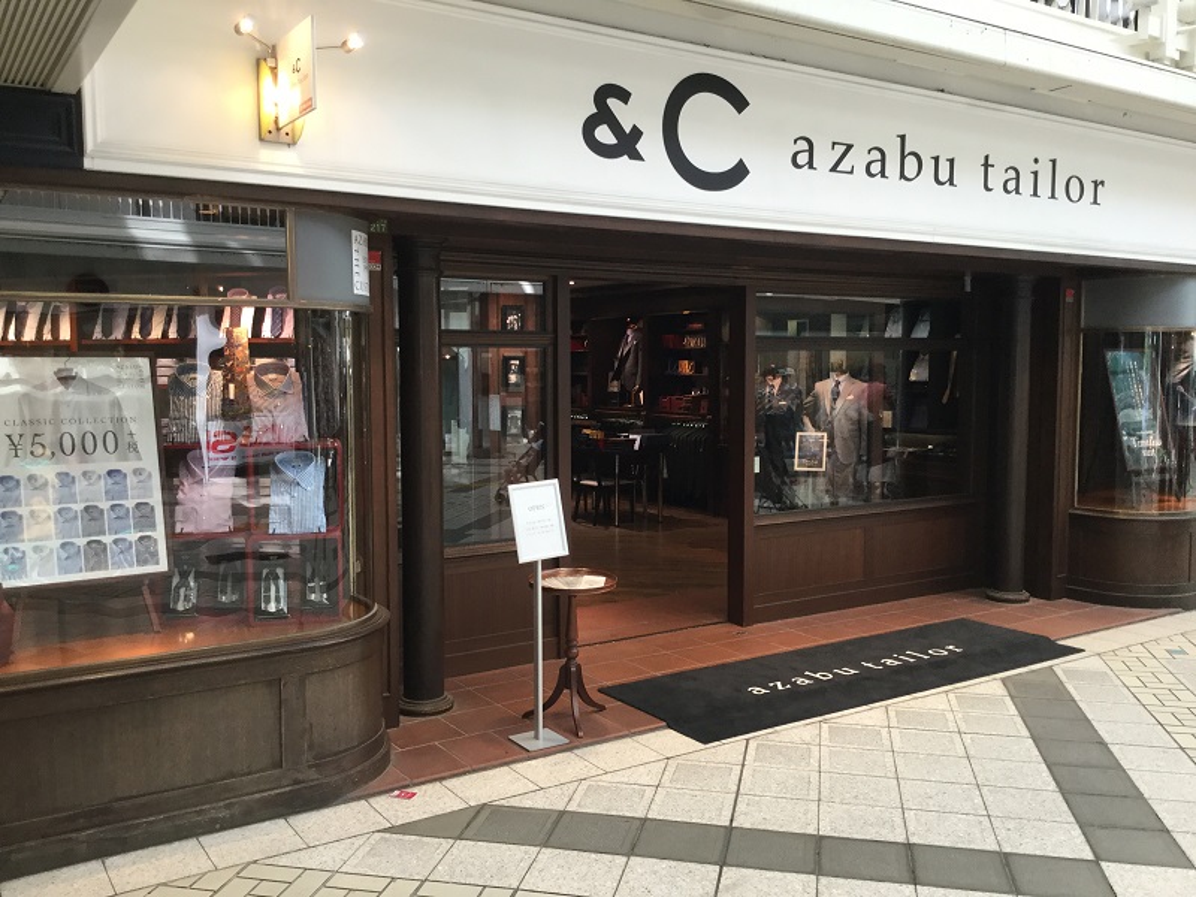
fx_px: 1071
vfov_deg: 45.4
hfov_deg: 58.4
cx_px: 598
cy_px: 448
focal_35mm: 31
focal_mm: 3.3
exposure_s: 1/30
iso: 25
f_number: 2.4
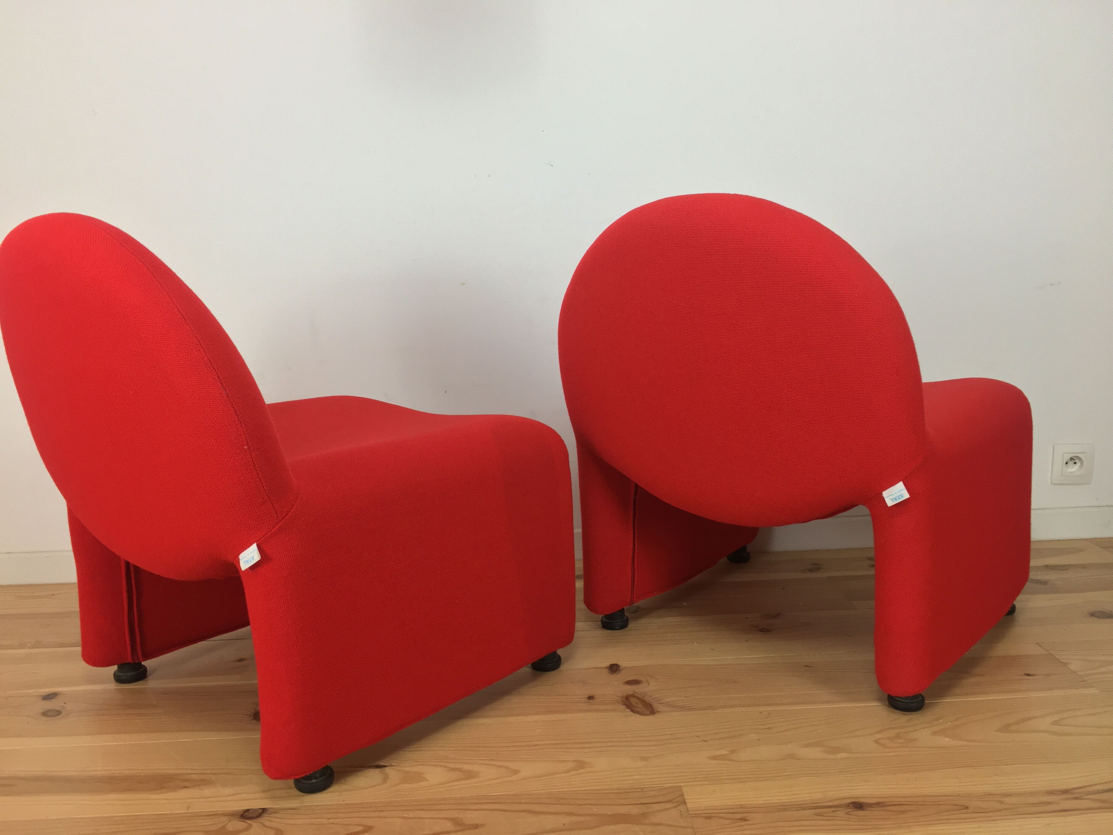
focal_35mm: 29
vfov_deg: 48.2
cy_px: 418
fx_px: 932
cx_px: 556
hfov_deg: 61.7
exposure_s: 1/33
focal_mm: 4.15
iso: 50
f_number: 2.2
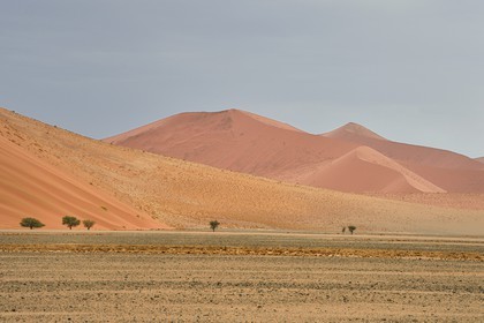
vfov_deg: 6.9
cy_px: 162
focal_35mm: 200
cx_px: 242
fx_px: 2689
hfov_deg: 10.3
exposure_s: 1/160
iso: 400
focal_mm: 200
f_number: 9
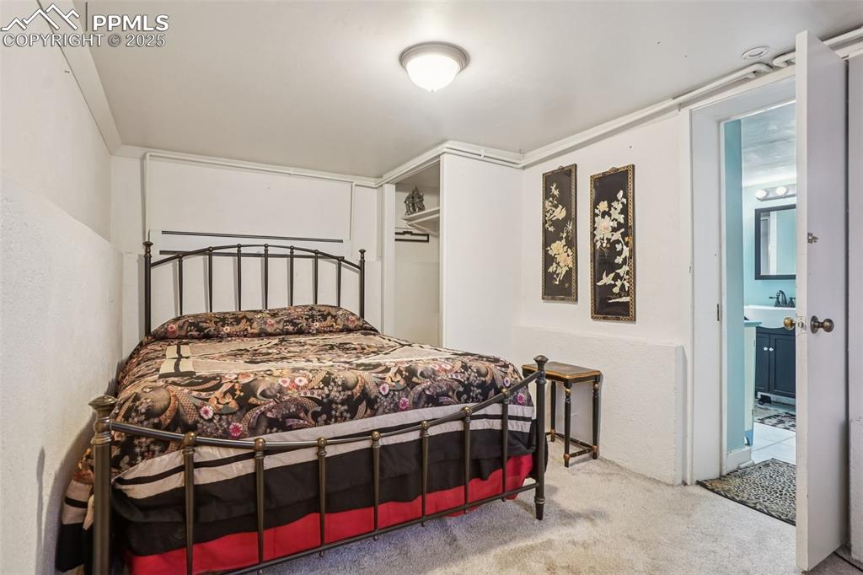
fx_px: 431
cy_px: 288
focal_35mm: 18
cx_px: 432
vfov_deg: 67.3
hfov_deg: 90.0
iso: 400
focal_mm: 12
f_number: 8
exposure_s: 1/3.33
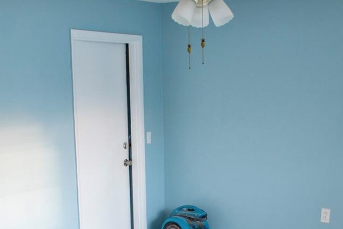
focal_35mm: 68
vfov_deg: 19.6
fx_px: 648
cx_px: 168
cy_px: 215
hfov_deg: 29.7
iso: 250
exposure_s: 1/60
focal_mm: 18
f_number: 3.5
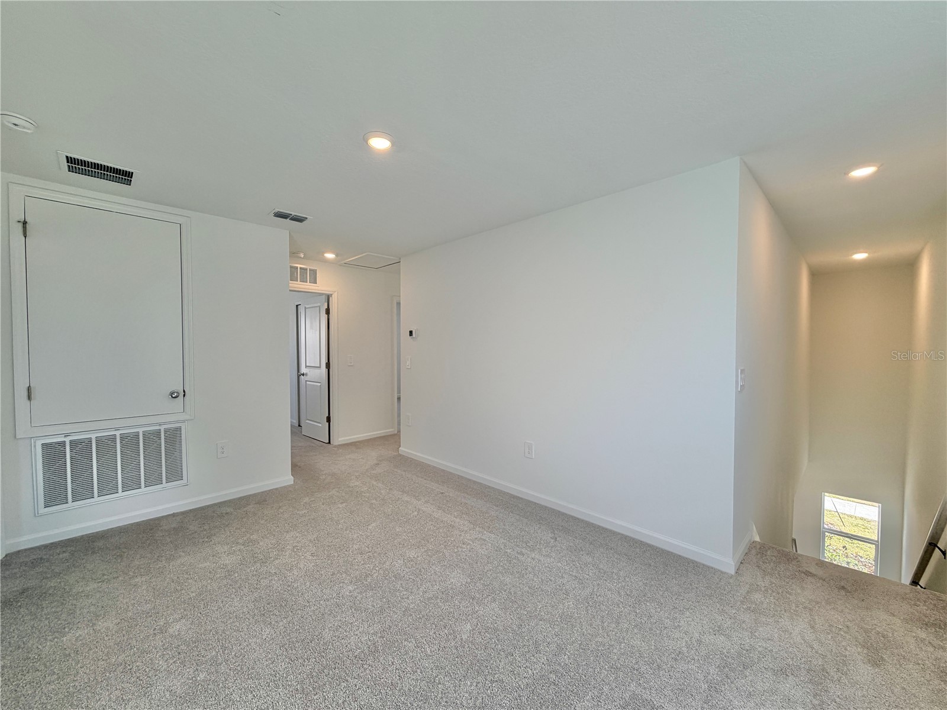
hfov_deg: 102.1
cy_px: 355
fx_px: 383
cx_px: 474
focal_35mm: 14
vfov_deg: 85.7
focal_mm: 2.22
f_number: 2.2
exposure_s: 1/120
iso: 64
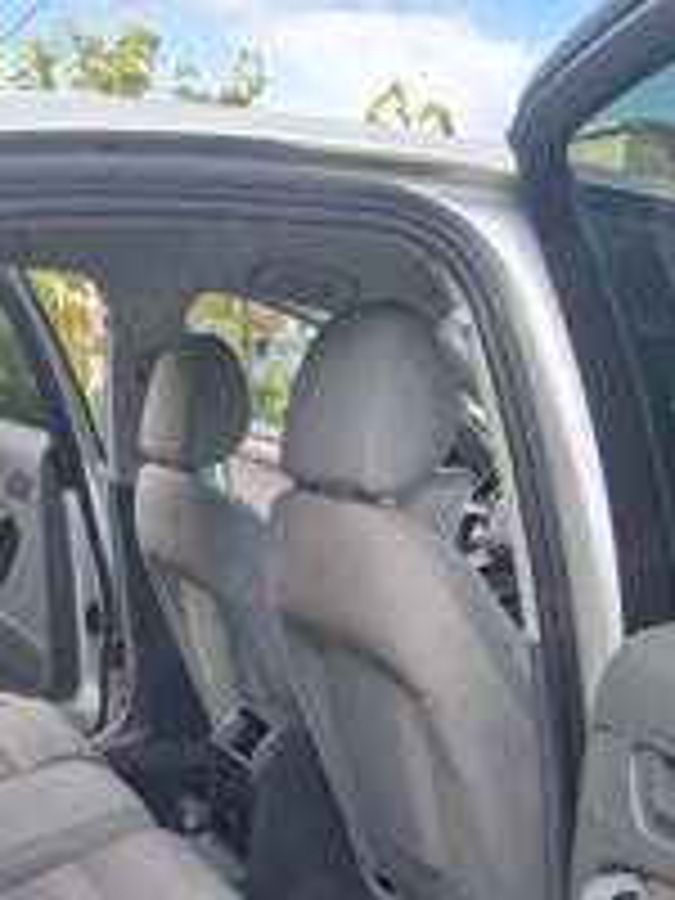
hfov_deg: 31.5
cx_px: 279
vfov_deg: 40.0
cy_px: 684
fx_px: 1196
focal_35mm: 46
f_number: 1.8
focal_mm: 5.54
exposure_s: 1/608
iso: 40
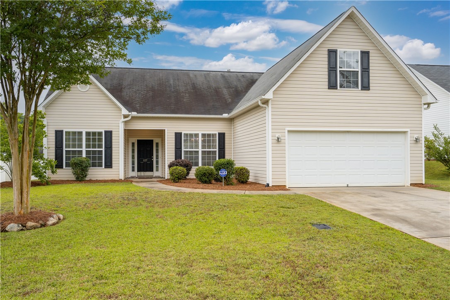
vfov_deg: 42.3
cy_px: 150
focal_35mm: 31
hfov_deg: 60.3
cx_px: 225
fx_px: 387
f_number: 8
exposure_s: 1/250
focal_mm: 31
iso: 200
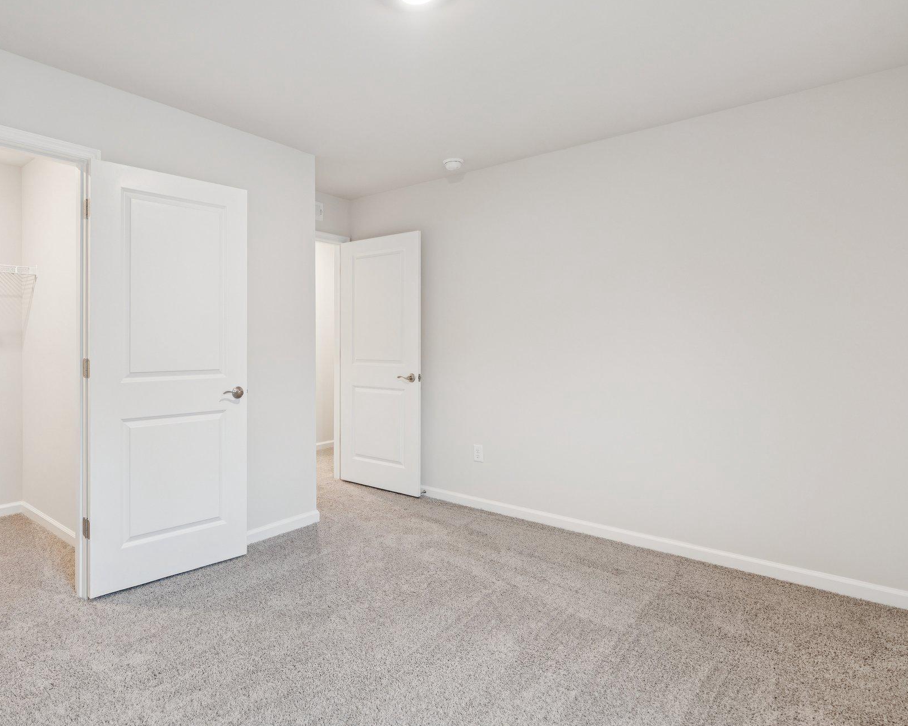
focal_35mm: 19
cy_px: 352
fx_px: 511
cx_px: 366
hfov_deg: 82.3
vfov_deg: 70.9
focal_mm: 16
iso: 400
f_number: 6.3
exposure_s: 1/10
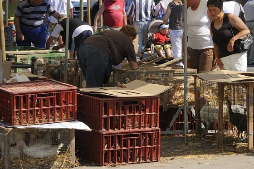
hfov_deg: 11.3
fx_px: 1248
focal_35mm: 177
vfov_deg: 7.7
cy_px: -43
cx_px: 342
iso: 200
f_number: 13
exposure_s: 1/160
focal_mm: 62
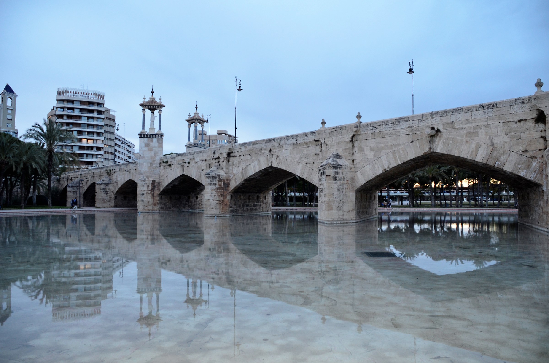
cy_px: 182
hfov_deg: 67.5
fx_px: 411
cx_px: 274
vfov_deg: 47.7
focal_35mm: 27
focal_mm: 18
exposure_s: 1/60
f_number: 3.5
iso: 720
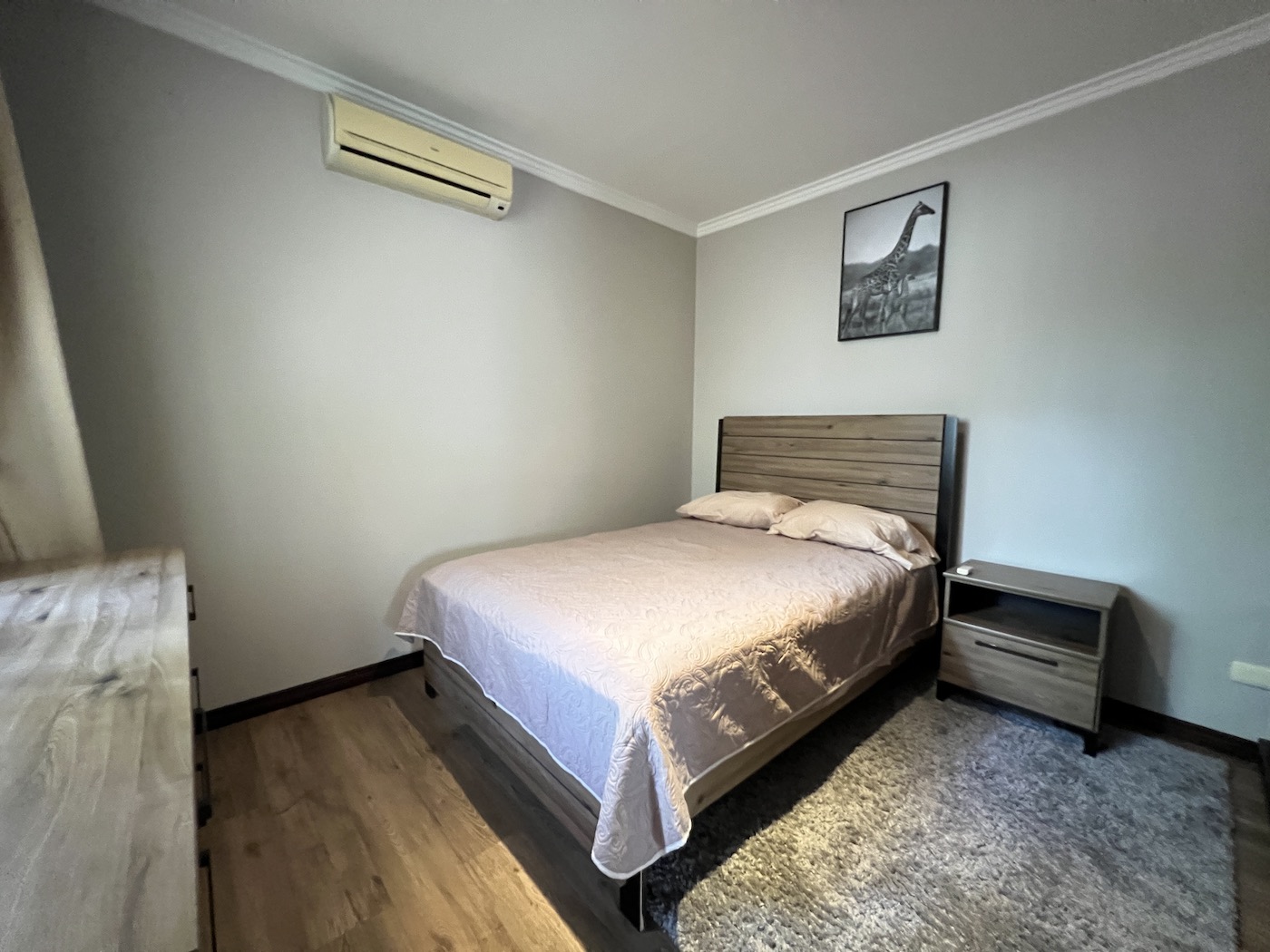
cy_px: 476
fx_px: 477
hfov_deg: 106.2
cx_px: 635
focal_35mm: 13
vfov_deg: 89.9
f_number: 1.8
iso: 1000
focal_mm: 1.57
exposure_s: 1/40
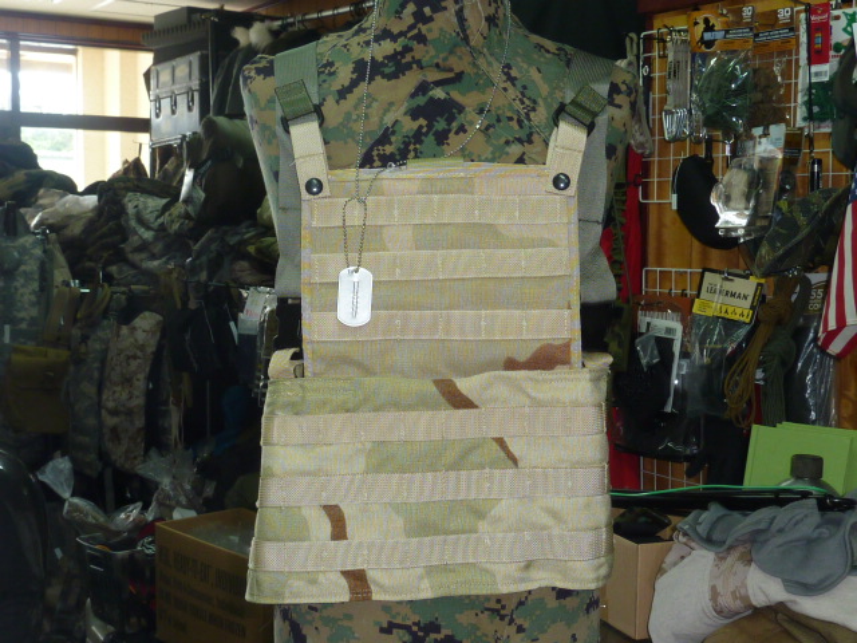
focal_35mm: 48
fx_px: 1188
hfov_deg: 39.7
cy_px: 322
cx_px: 428
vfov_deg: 30.3
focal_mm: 4.4
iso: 100
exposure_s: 1/30
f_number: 3.3
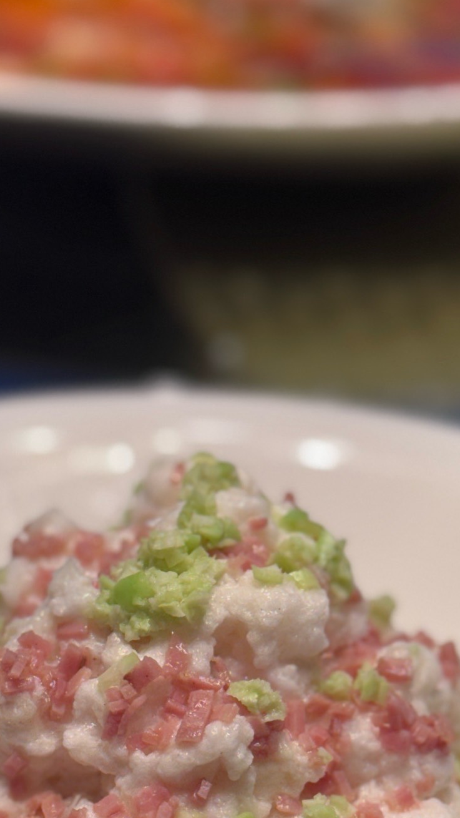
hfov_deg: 11.1
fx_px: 2363
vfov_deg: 19.4
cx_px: 162
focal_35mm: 109
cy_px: 686
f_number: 1.78
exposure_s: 1/100
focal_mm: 6.76
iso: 50
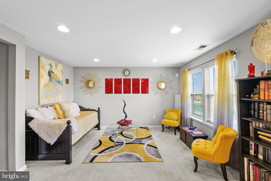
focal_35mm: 14
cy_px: 90
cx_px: 136
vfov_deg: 81.2
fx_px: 105
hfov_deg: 104.3
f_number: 10
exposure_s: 1/2
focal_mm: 14
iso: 640
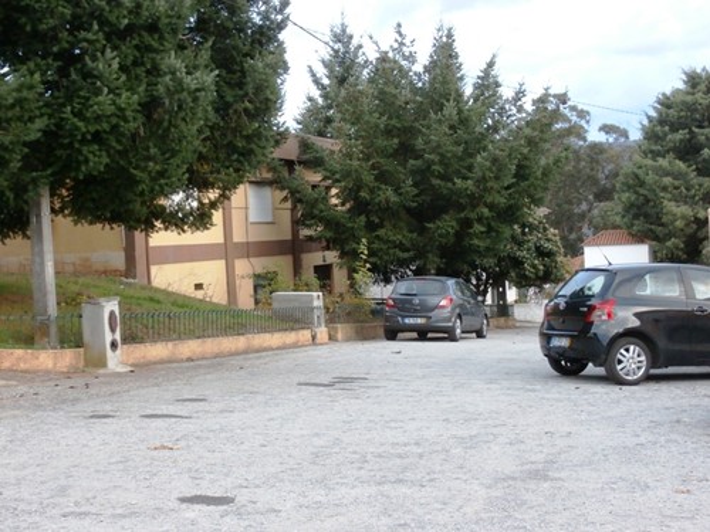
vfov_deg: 29.1
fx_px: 1026
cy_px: 266
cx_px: 355
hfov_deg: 38.2
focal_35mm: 50
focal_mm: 8.85
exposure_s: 1/30
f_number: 3.9
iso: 400
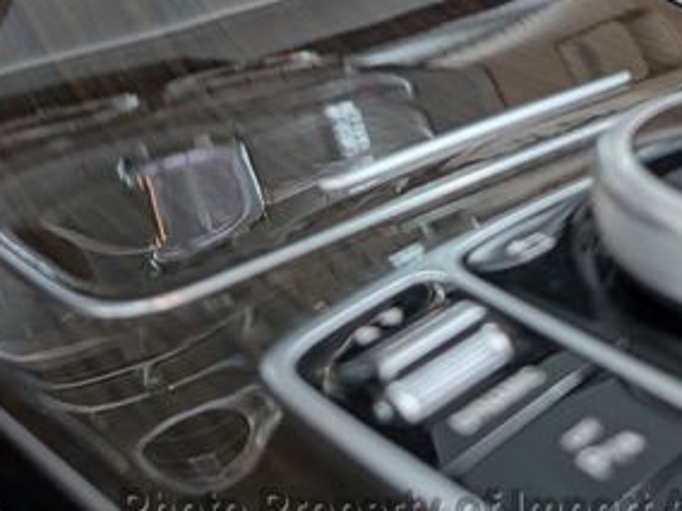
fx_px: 1064
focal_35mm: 54
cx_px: 351
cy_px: -17
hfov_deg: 35.5
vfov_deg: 25.5
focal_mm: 6.9
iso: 43
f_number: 1.68
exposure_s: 1/24
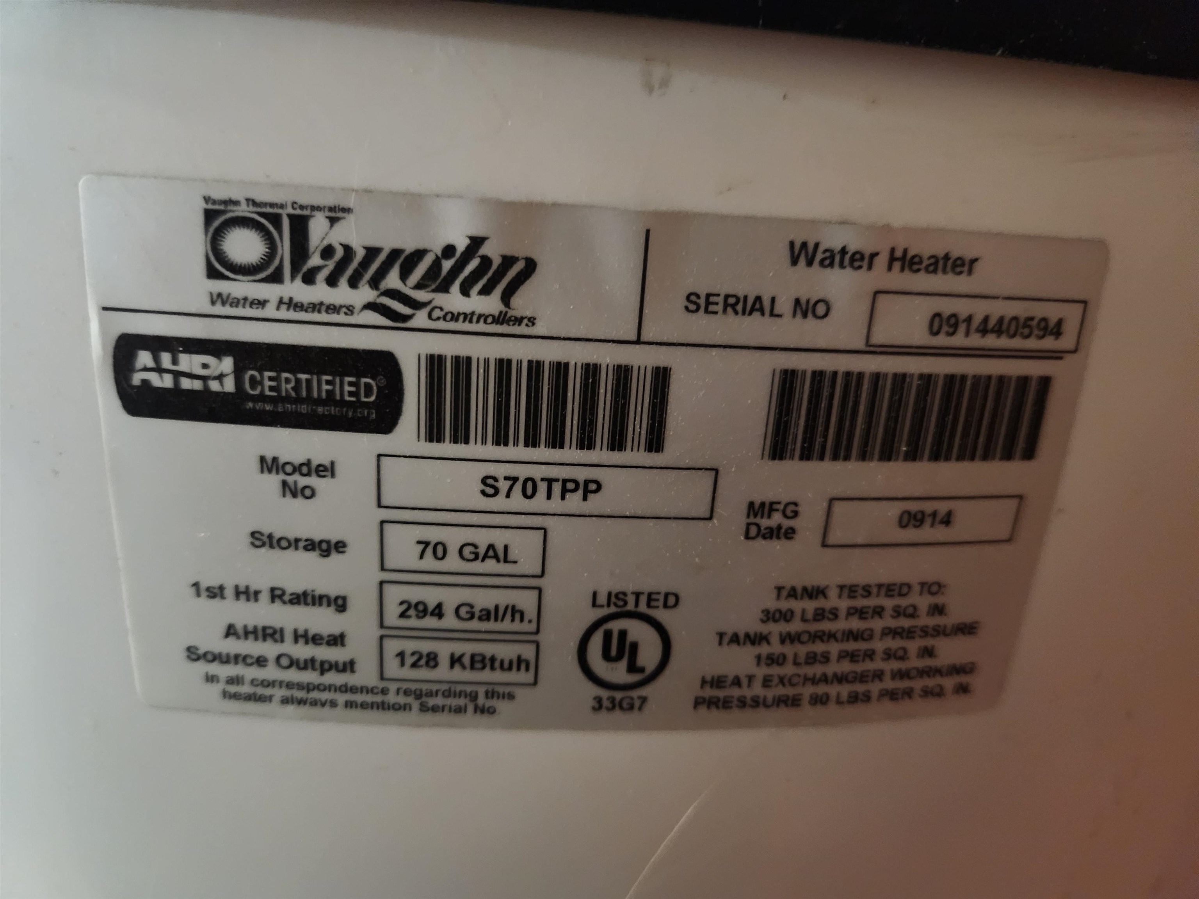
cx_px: 600
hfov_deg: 73.9
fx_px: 797
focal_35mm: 23
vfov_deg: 58.9
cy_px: 450
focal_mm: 5.4
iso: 1250
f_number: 1.8
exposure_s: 1/24
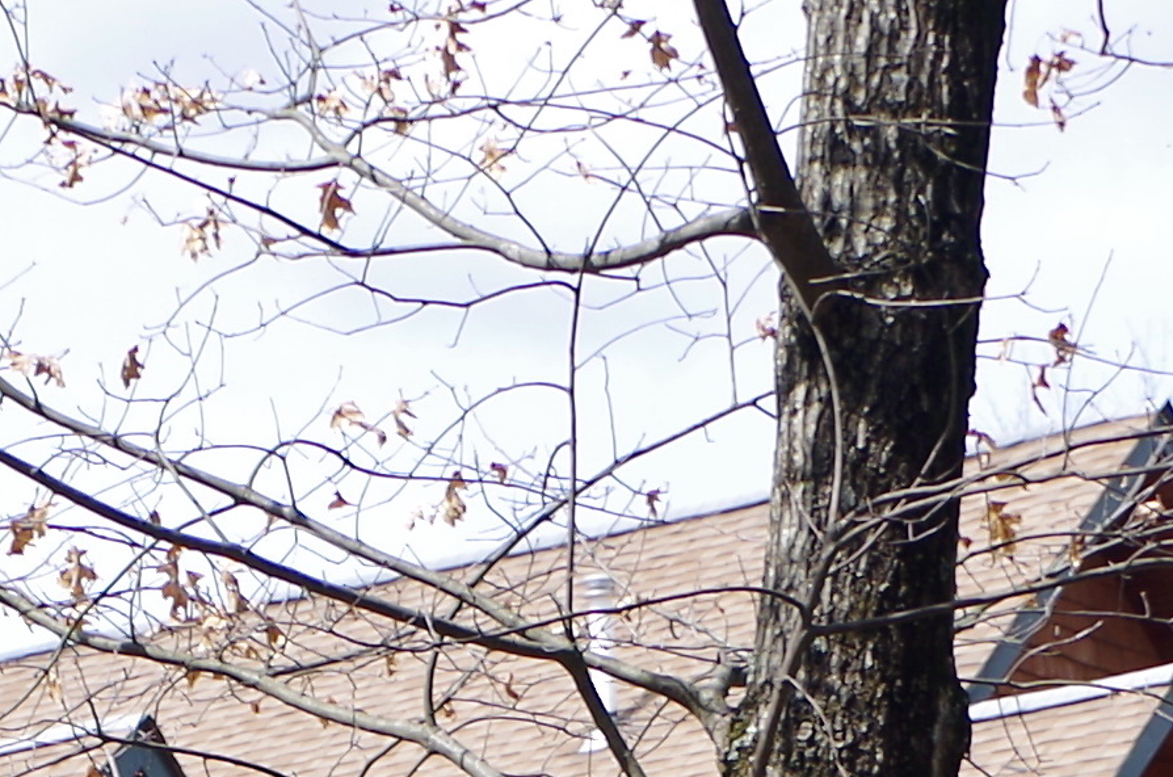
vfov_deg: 5.6
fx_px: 7706
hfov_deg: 8.6
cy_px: 1781
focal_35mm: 237
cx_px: -193
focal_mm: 29
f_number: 5
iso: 100
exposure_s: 1/200
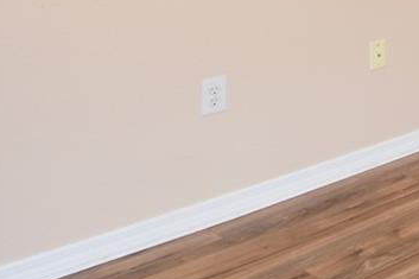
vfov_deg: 17.6
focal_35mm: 68
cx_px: 773
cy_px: -157
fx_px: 791
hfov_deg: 20.2
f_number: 4
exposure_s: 1/60
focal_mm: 10
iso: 250
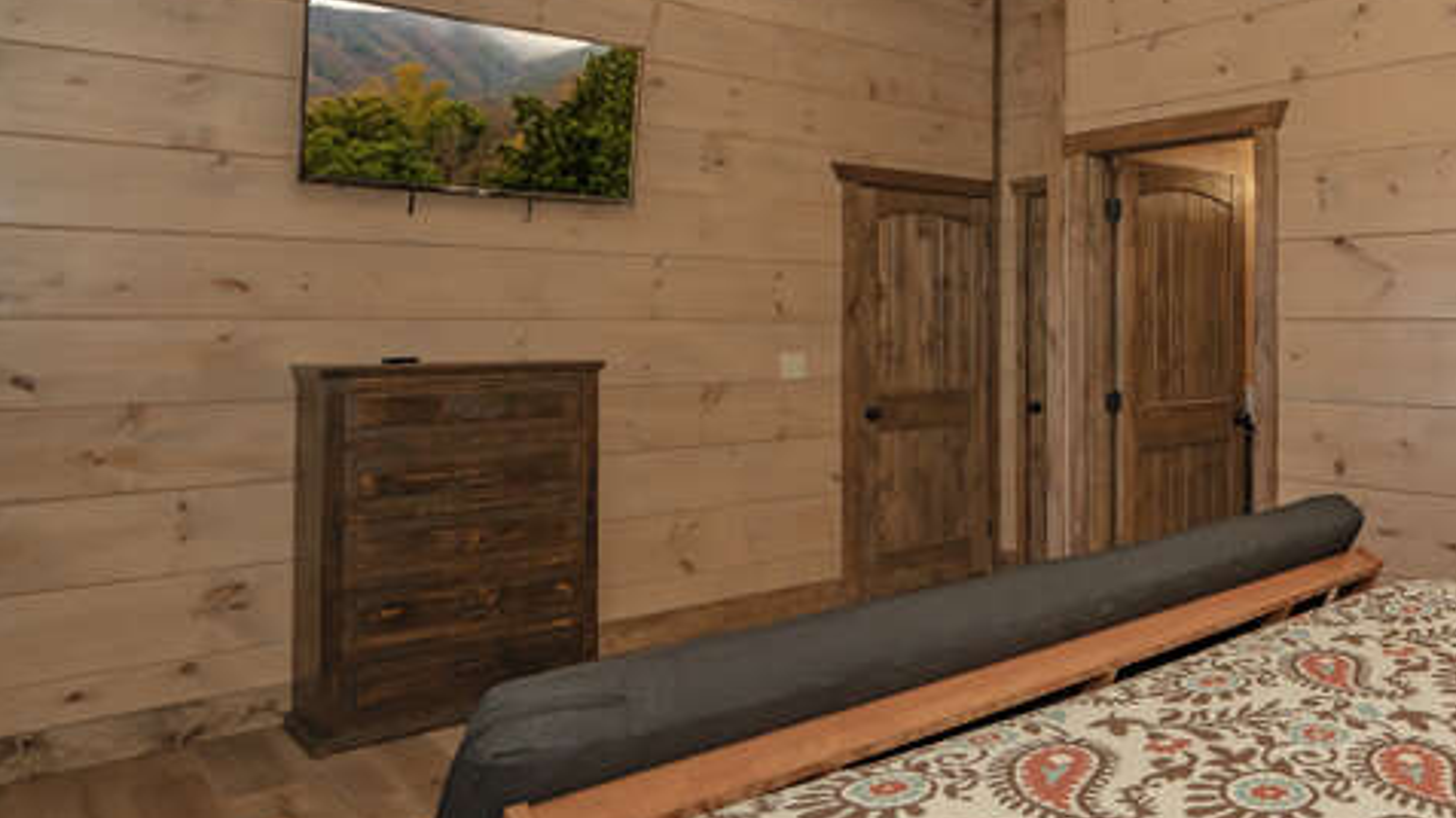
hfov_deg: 63.8
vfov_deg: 42.3
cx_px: 1163
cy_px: 272
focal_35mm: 27
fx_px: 1042
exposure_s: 1/200
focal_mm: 16
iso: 1250
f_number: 7.1
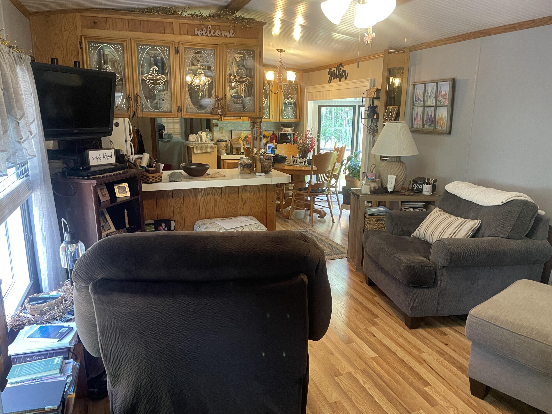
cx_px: 276
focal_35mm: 26
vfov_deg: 53.1
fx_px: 415
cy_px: 207
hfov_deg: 67.3
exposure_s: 1/60
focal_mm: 4.2
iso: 250
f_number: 1.6
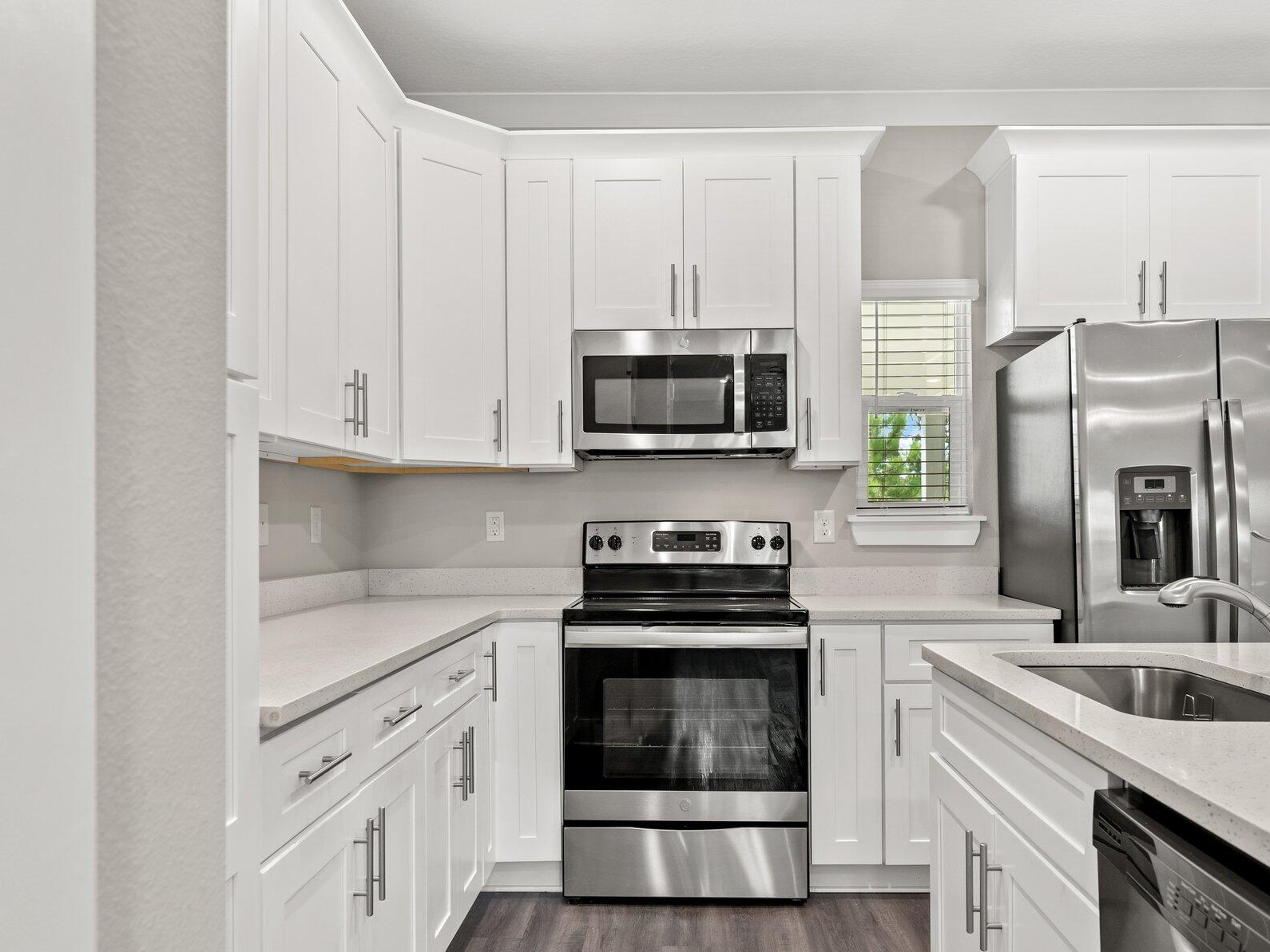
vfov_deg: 53.0
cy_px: 506
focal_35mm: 26
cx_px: 685
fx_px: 954
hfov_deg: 67.2
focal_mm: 21
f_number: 8
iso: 400
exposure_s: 1/8
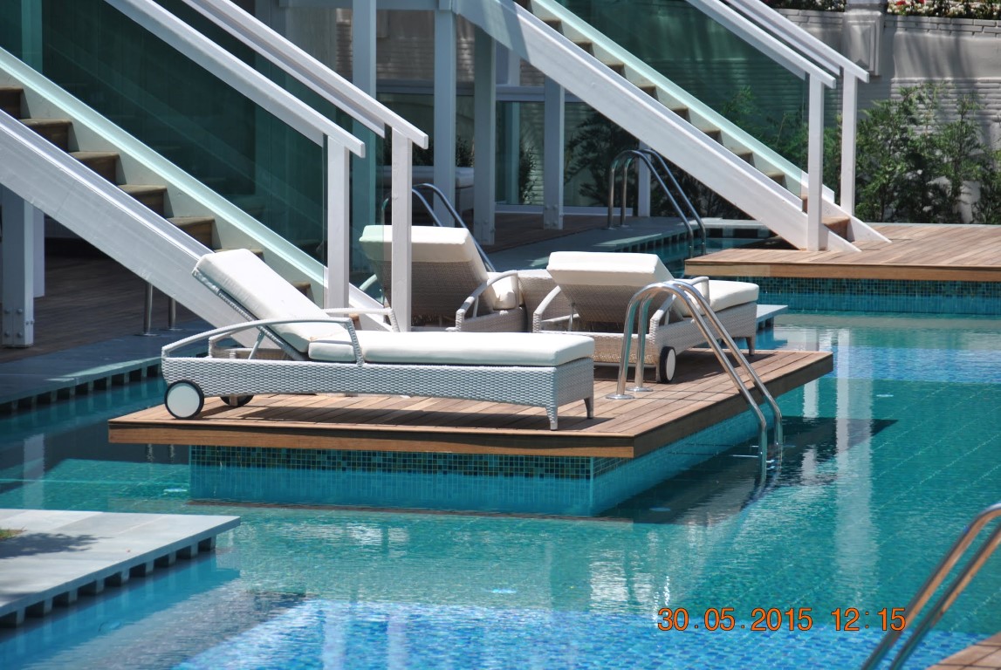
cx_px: 500
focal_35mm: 168
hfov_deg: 12.2
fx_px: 4677
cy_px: 335
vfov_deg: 8.2
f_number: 5.6
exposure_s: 1/500
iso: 100
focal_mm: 112
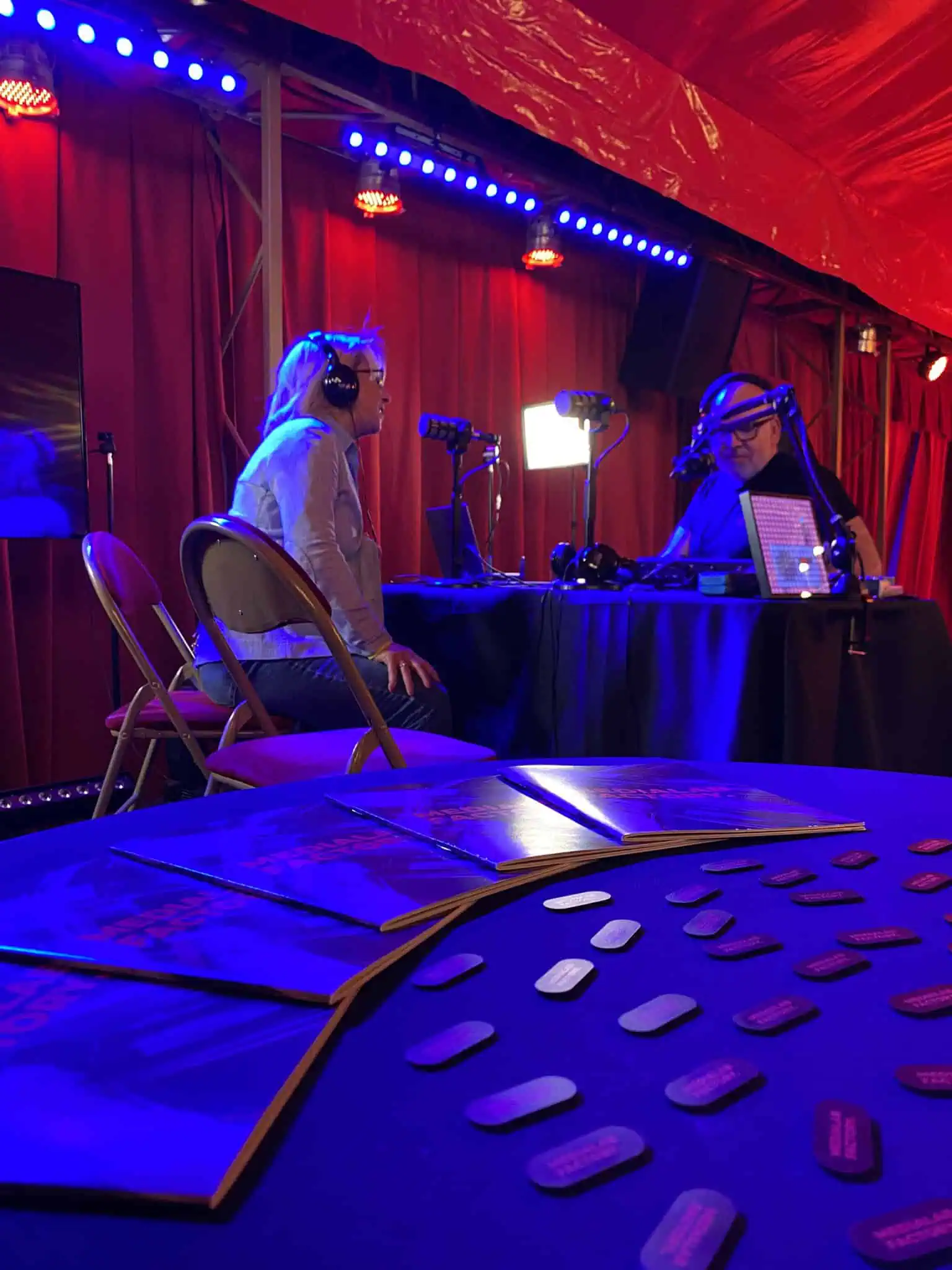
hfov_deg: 53.1
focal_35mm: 26
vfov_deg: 67.3
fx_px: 953
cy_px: 635
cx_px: 476
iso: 500
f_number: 1.8
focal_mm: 4.2
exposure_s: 1/25
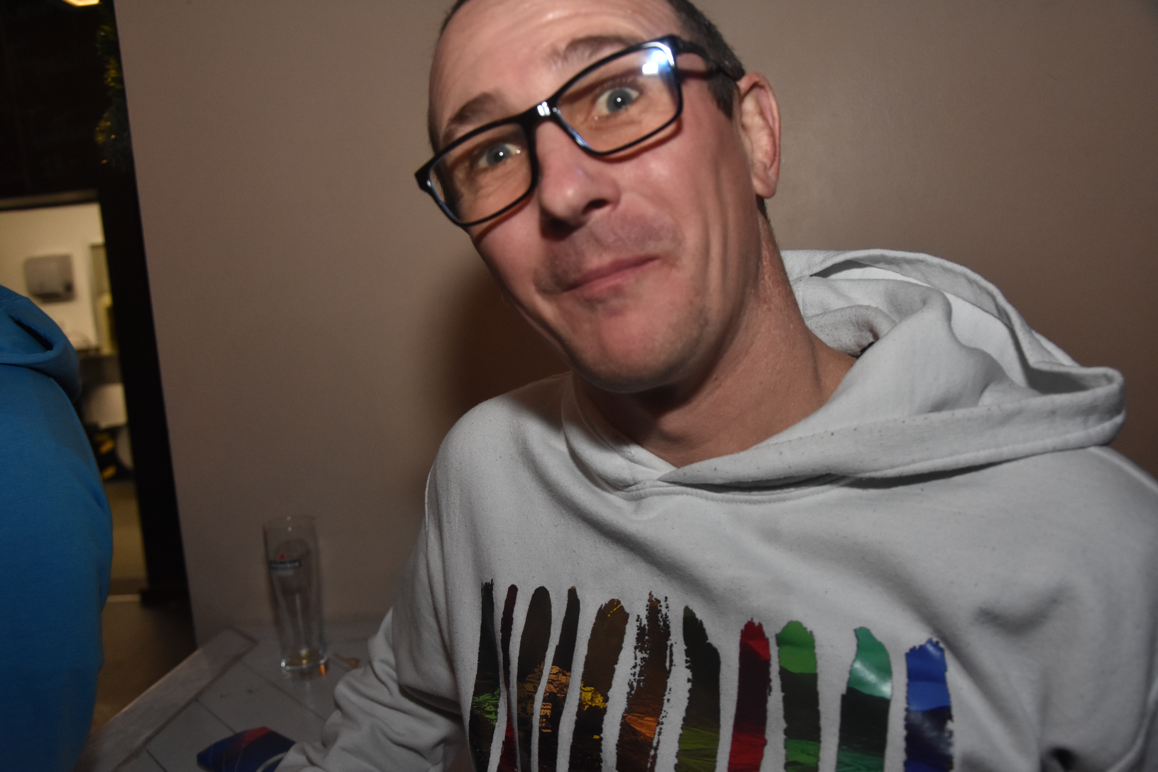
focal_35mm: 33
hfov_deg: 57.2
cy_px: 386
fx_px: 1061
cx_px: 579
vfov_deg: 40.0
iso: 1600
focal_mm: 22
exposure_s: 1/160
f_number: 3.8
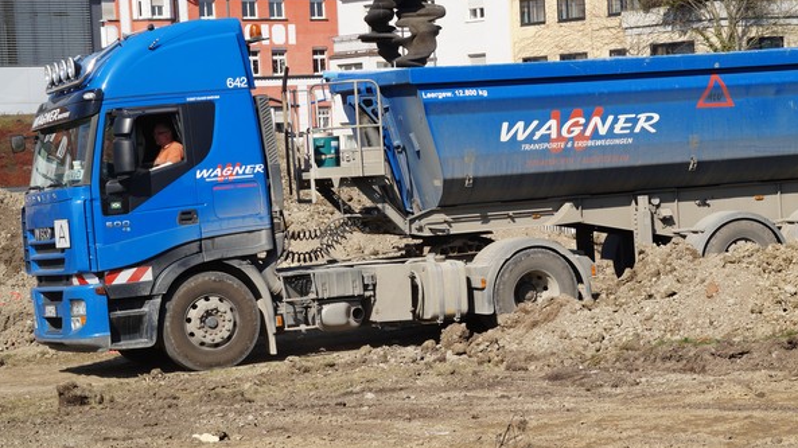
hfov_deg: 20.2
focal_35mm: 106
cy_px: 177
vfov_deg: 11.4
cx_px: 490
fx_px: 2242
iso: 100
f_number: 10
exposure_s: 1/160
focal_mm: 50
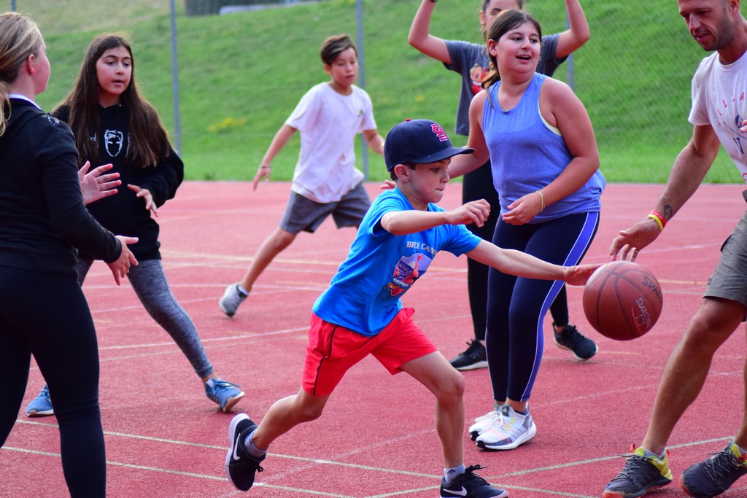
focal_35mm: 138
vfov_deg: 9.9
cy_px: 249
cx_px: 374
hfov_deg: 14.9
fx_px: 2864
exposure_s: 1/1000
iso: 1600
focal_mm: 92
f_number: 4
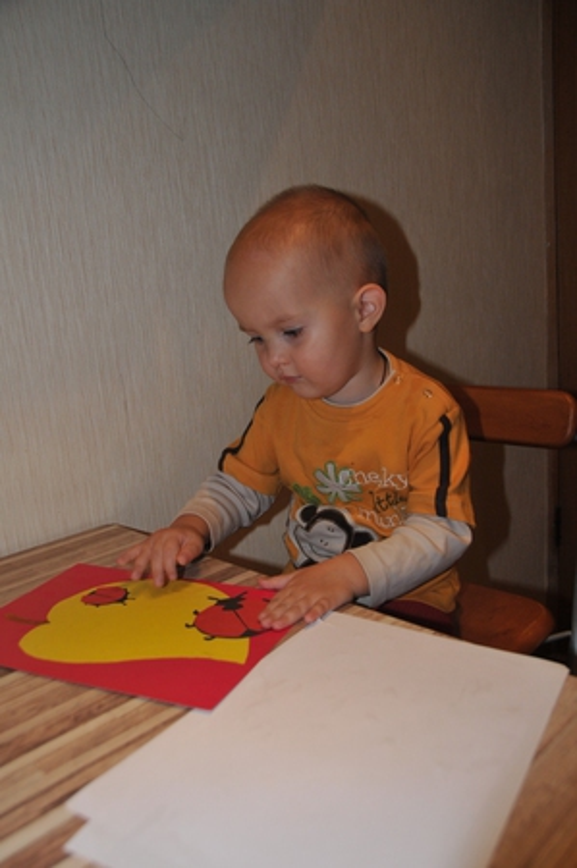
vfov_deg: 57.3
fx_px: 795
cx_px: 288
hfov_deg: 39.9
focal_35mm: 33
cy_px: 434
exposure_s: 1/60
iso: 500
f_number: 4.5
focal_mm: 22
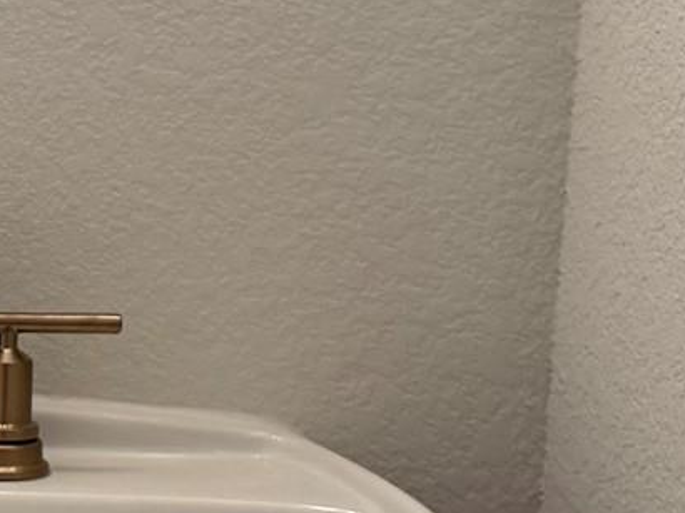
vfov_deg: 12.3
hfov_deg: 14.3
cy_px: 341
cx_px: -578
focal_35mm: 120
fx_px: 2373
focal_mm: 6.76
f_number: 1.78
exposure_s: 1/60
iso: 160
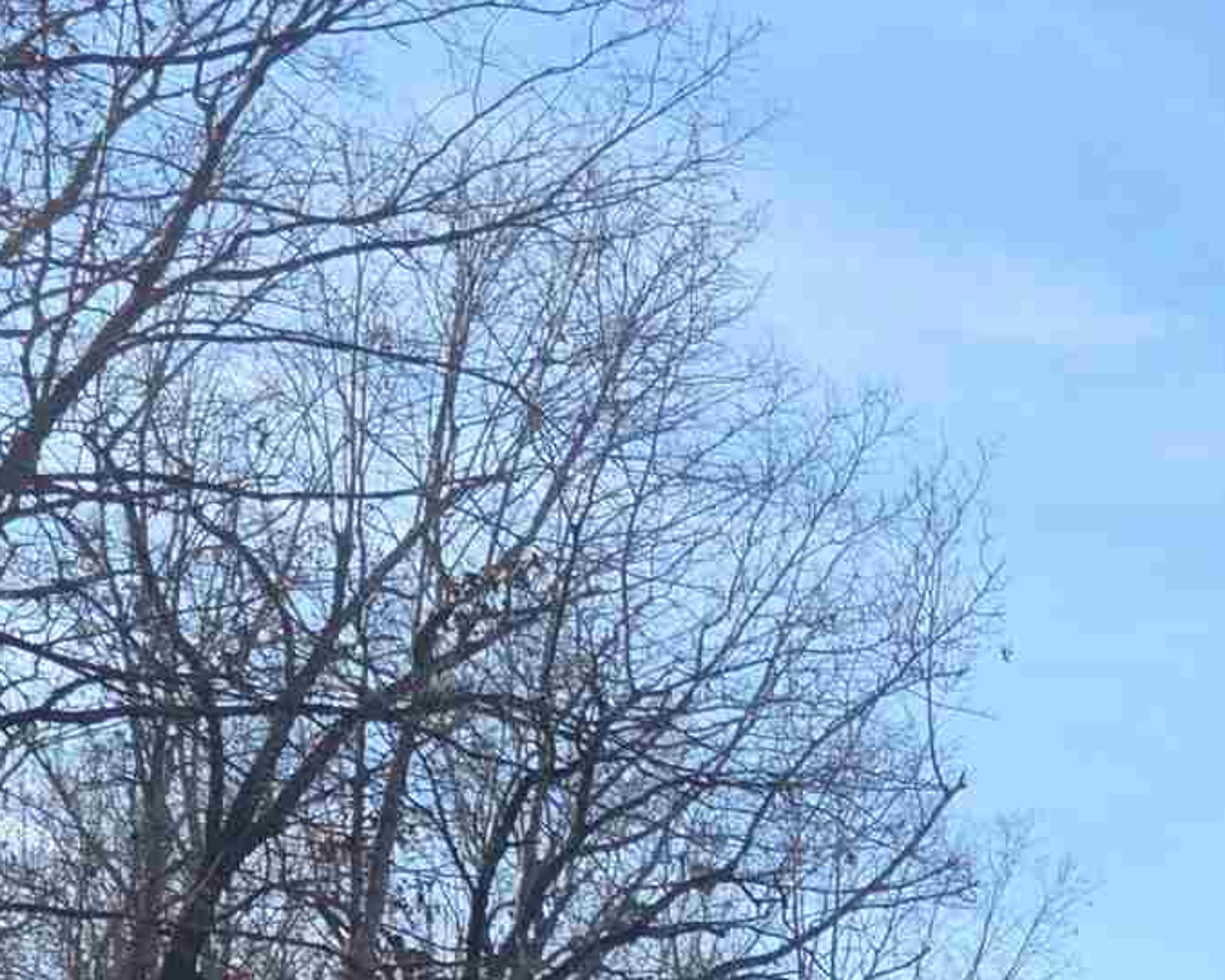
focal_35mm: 102
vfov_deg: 13.3
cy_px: 1851
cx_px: 2513
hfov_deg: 15.0
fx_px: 3699
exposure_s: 1/2391
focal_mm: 6.3
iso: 80
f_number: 1.7
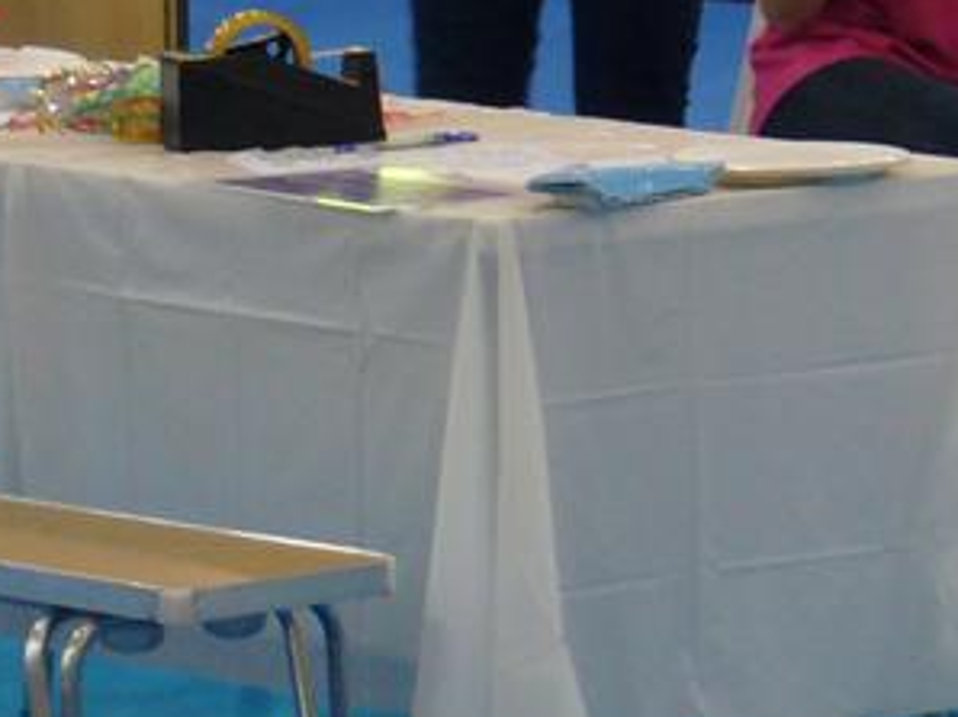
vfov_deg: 4.1
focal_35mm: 361
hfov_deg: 5.5
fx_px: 9983
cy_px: -219
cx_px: 884
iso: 200
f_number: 5
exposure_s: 1/15
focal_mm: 17.4
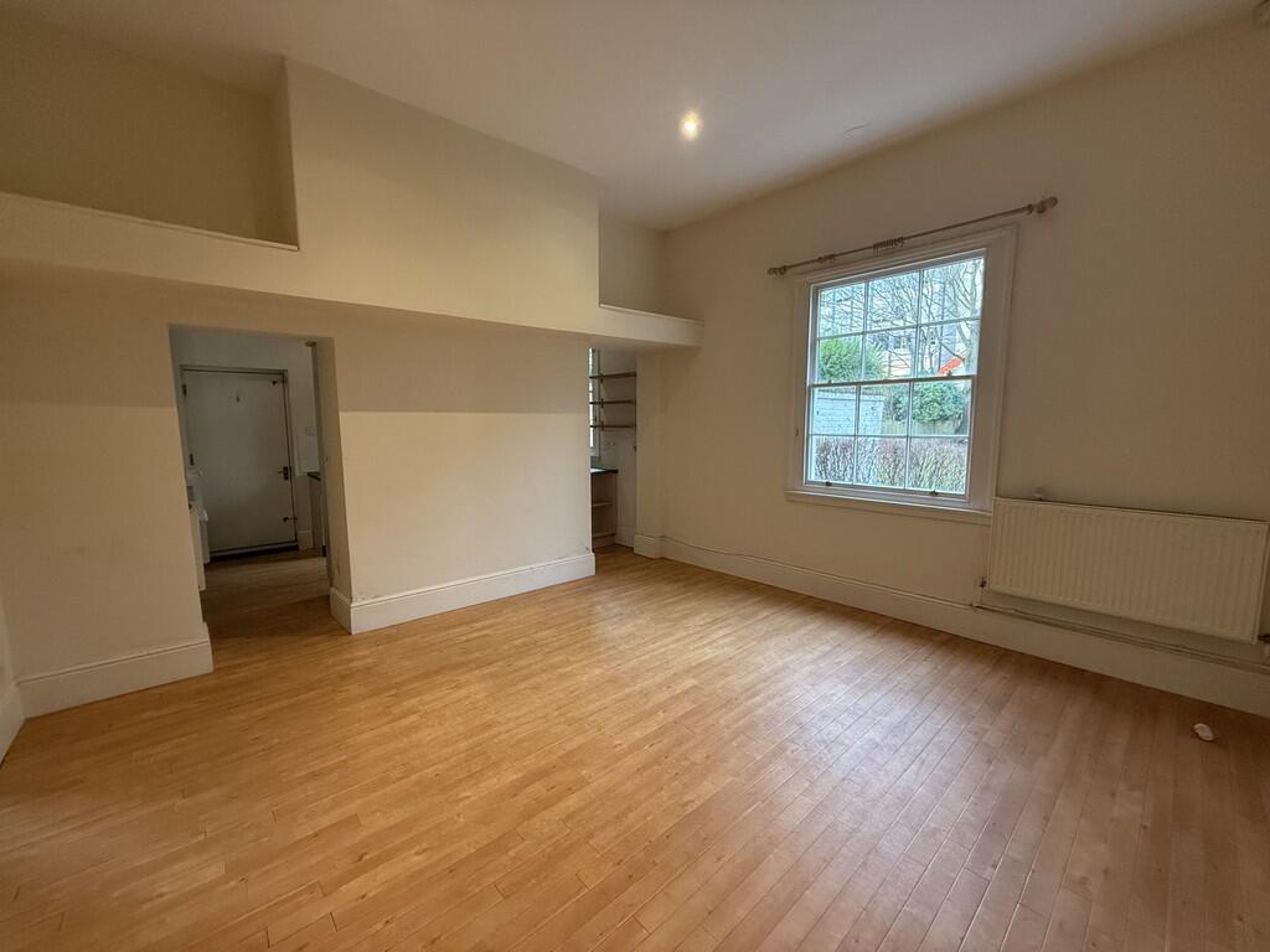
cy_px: 476
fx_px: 514
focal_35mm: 14
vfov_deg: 85.7
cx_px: 635
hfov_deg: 102.1
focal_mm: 2.22
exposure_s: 1/100
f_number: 2.2
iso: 320
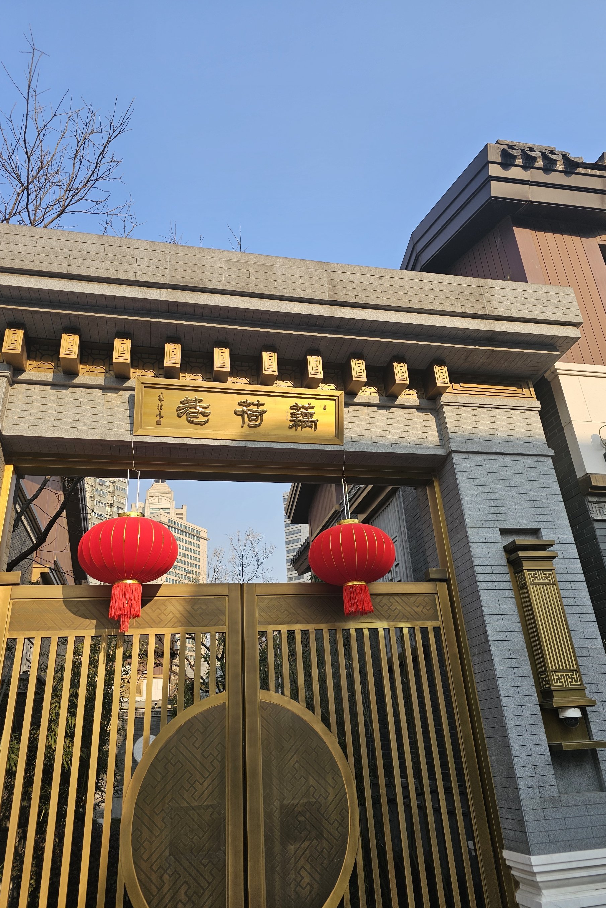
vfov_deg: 73.7
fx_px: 606
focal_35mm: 24
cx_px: 305
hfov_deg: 53.1
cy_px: 454
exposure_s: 1/556
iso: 16
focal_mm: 6.3
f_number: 1.7
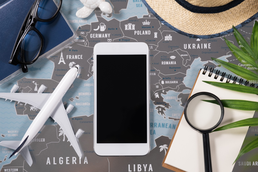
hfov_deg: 24.5
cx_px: 129
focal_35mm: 83
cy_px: 86
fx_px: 595
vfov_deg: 16.5
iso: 160
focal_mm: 55
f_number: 3.2
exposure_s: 1/100
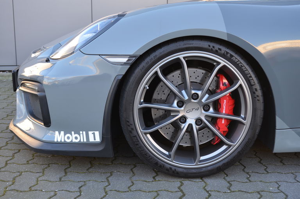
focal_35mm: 48
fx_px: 399
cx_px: 150
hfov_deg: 41.2
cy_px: 100
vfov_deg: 27.9
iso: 400
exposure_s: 1/80
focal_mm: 32
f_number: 4.8
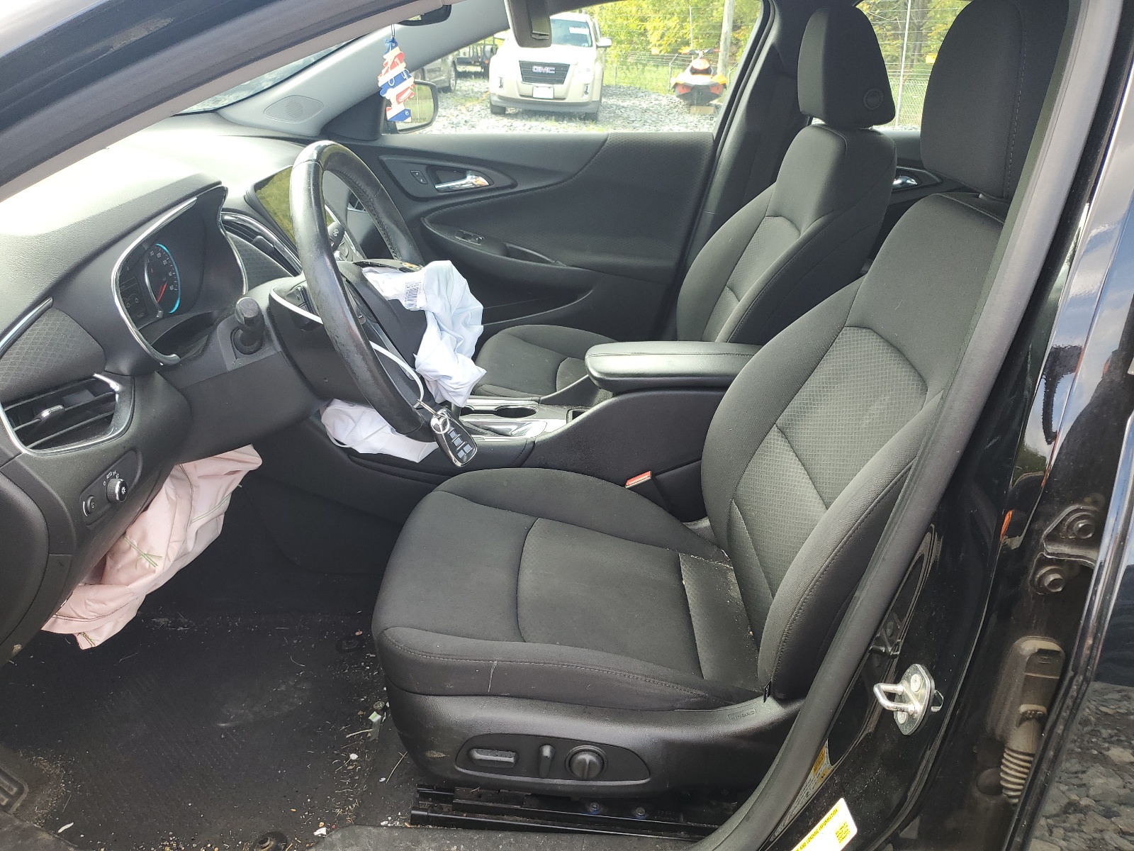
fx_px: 852
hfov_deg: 67.3
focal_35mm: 26
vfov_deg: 53.1
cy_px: 426
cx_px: 567
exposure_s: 1/192
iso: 50
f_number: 1.5
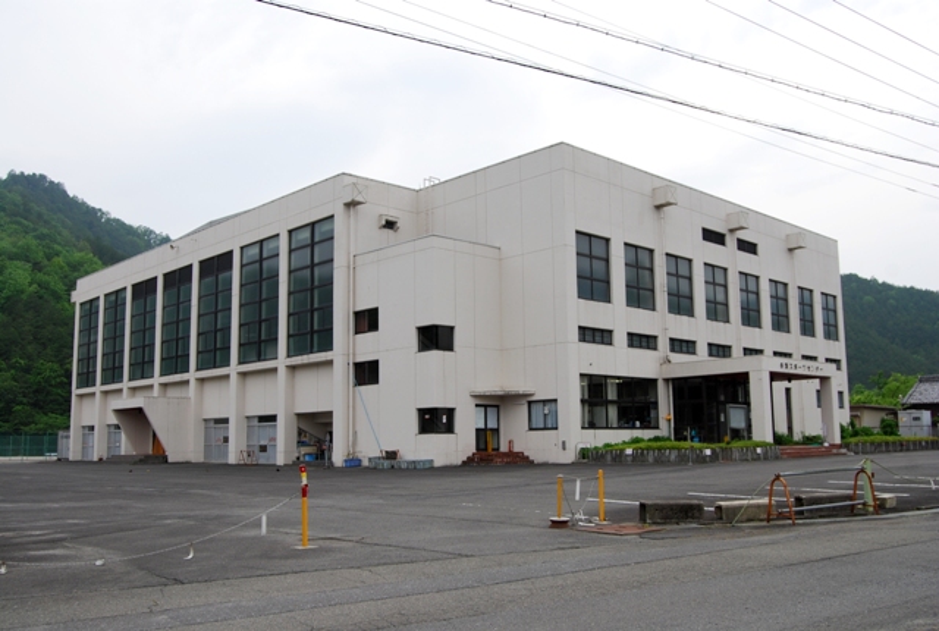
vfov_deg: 40.2
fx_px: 863
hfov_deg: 57.1
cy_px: 316
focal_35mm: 33
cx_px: 470
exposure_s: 1/200
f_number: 7.1
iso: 100
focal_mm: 22
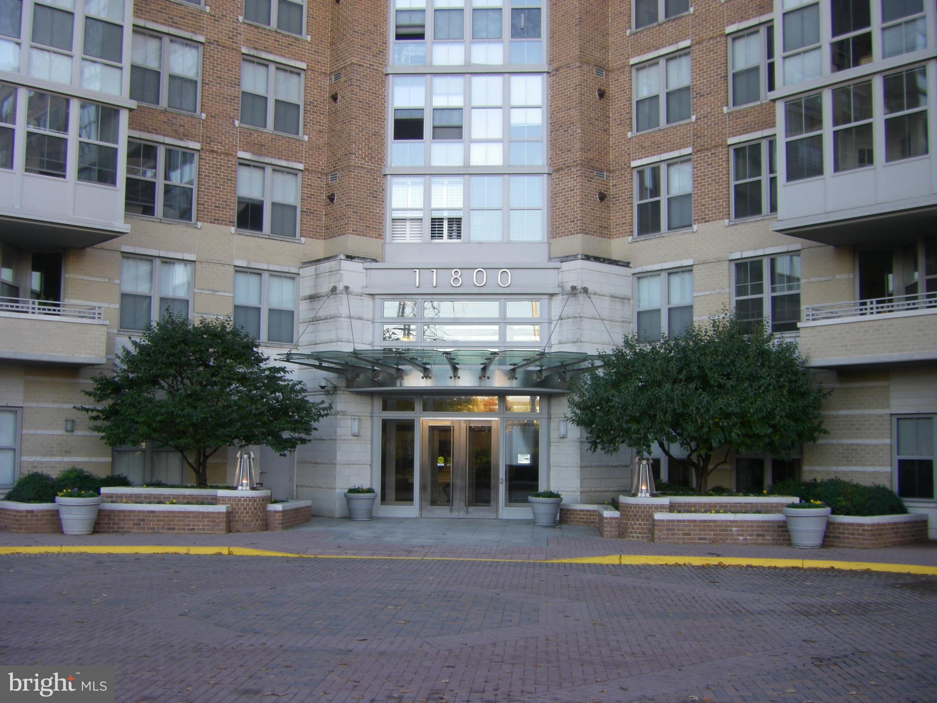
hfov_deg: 44.8
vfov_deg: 34.3
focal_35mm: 42
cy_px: 352
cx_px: 468
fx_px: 1137
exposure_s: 1/50
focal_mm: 6.9
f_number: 3.5
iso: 64
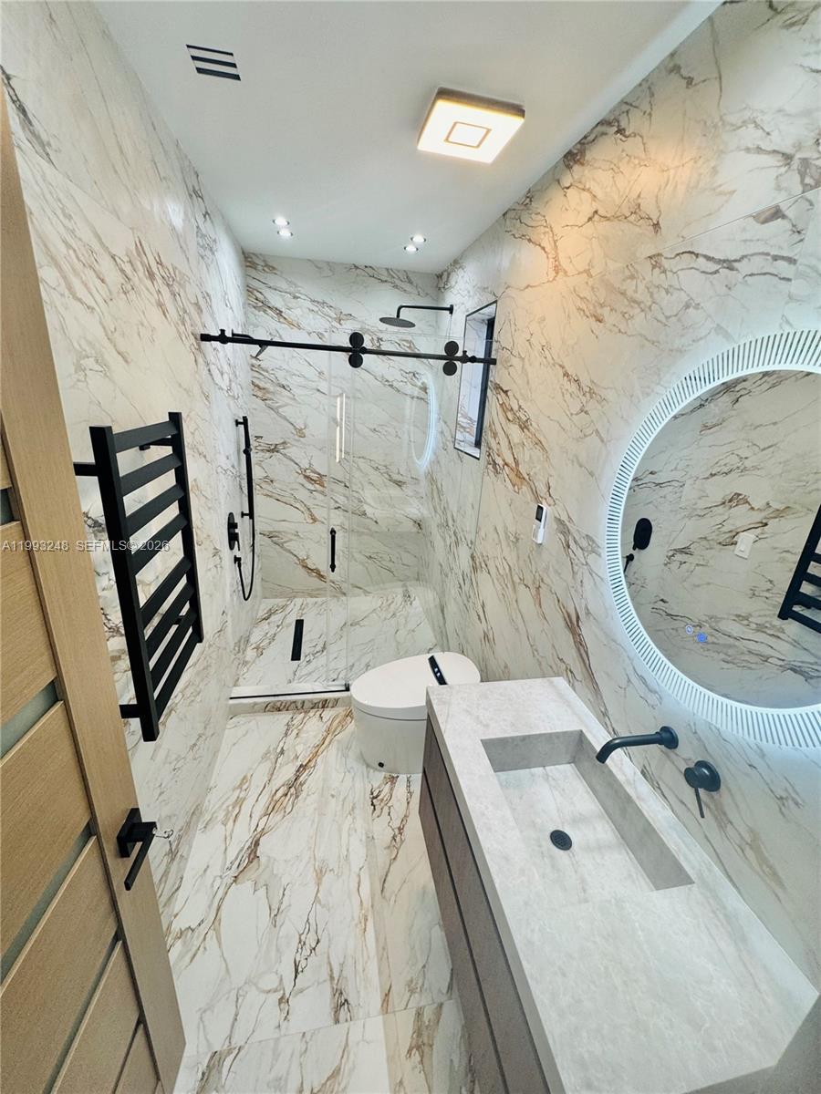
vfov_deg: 102.1
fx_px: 443
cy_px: 547
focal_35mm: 14
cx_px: 410
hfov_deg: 85.7
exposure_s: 1/120
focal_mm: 2.22
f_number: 2.2
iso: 125
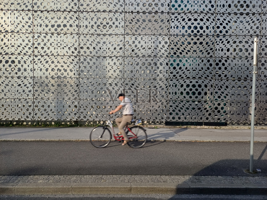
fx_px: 193
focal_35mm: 25
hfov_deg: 69.4
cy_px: 100
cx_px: 134
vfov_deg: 54.9
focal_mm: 4.65
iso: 64
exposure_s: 1/100
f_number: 1.8
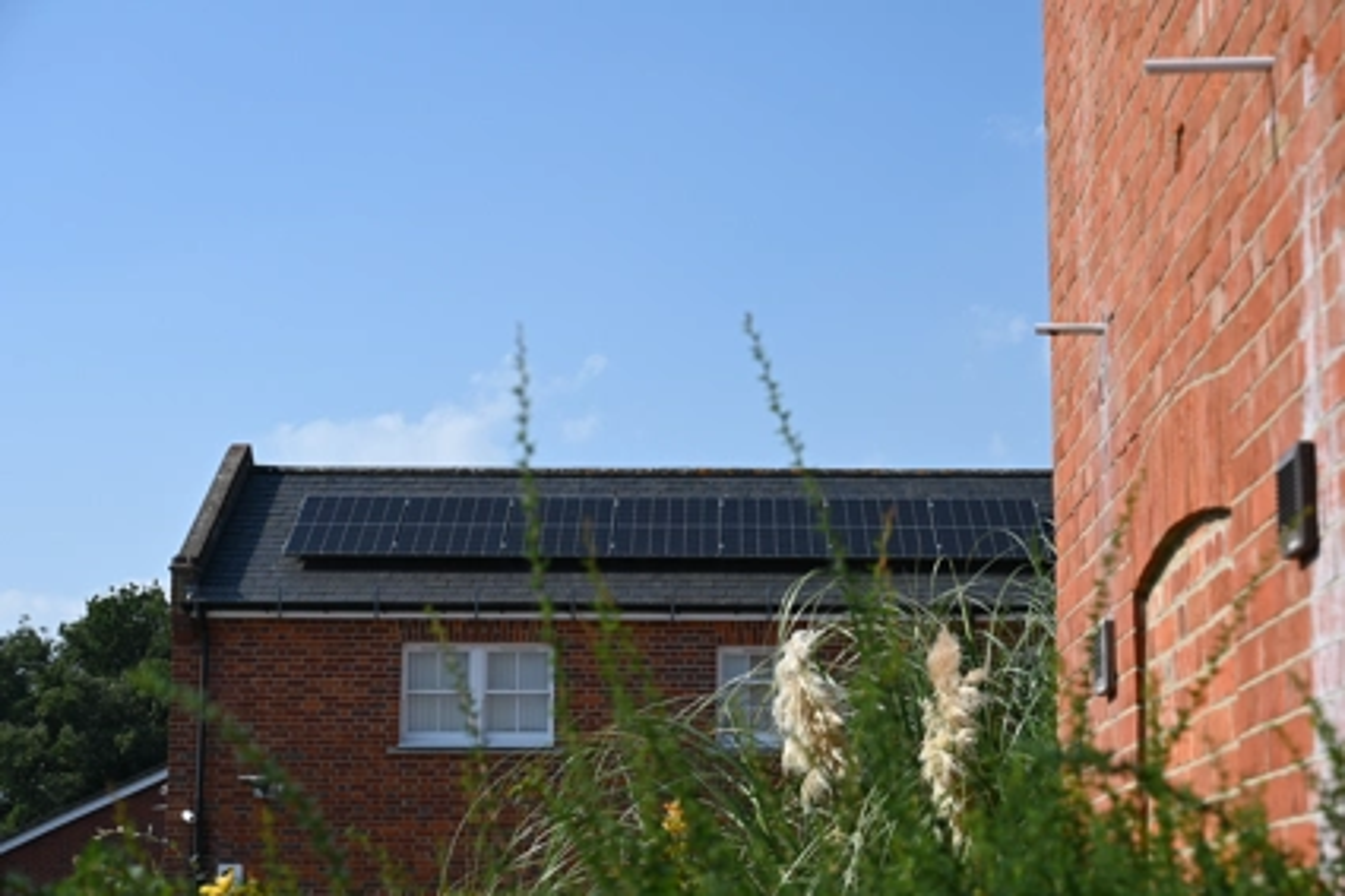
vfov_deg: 19.4
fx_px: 2614
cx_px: 672
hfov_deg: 28.9
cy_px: 448
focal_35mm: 70
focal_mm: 70
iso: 100
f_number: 7.1
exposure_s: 1/400
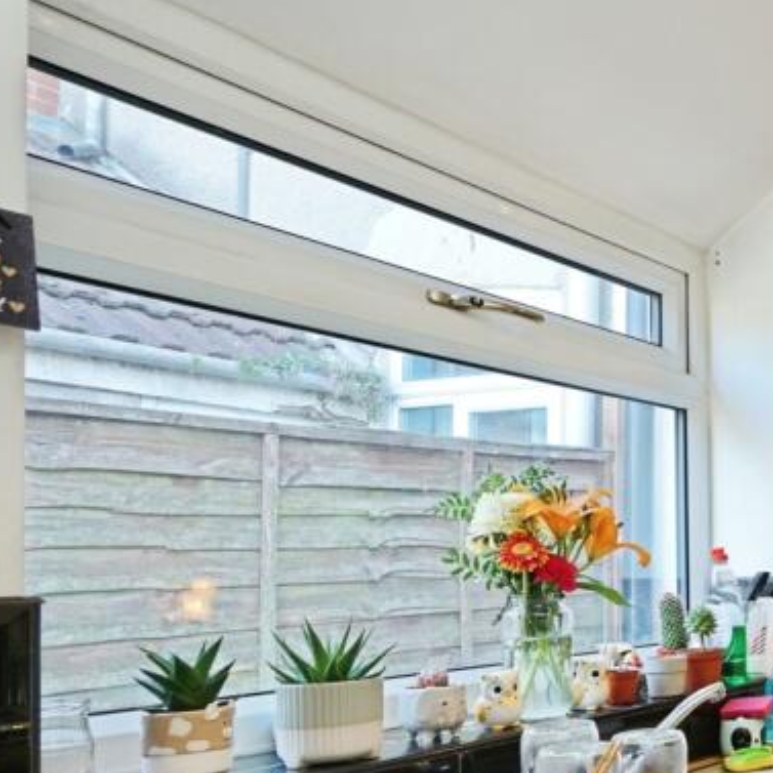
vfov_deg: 43.8
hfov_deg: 32.5
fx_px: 935
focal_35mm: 37
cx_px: 1025
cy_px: 554
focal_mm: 16
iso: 1250
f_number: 7.1
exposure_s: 1/60
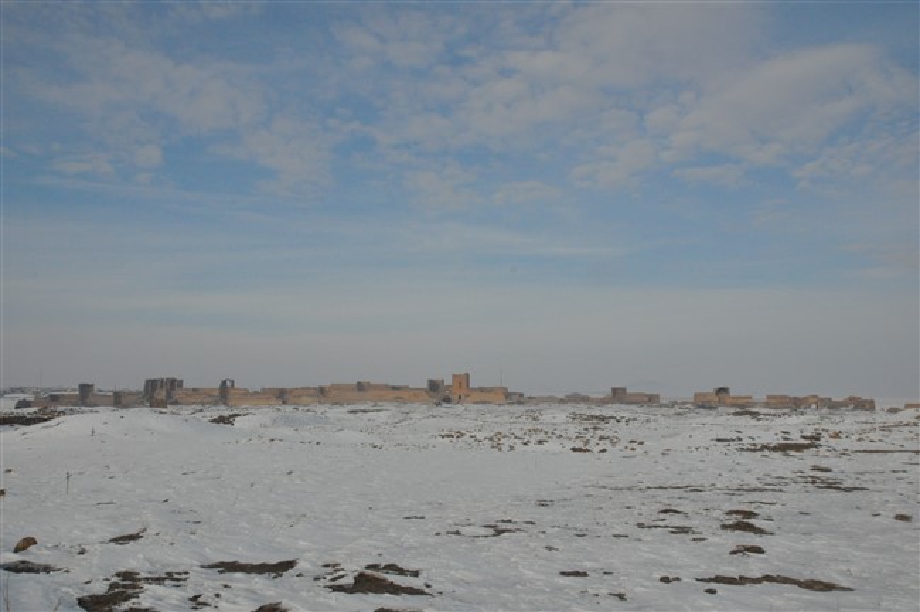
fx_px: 689
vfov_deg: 47.8
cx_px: 460
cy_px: 306
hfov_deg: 67.4
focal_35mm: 27
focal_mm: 18
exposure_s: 1/1000
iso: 1600
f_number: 16
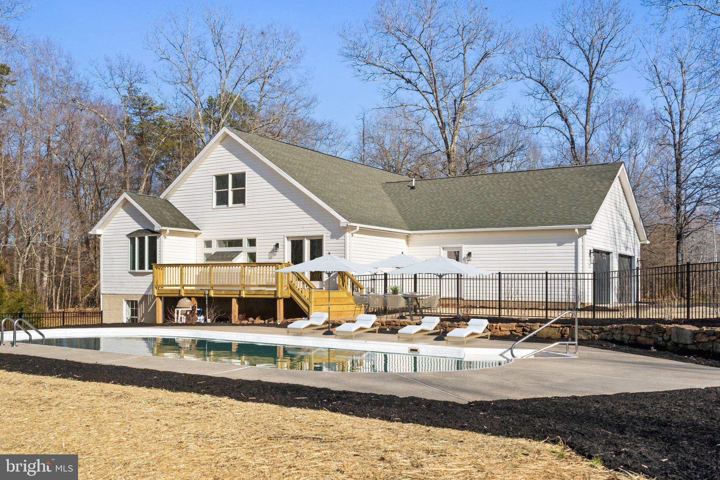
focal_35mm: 34
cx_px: 360
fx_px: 680
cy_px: 240
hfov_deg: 55.8
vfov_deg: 38.9
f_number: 13
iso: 500
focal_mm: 34
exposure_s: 1/1250
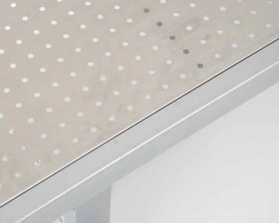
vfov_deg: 12.9
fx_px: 983
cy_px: 79
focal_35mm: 119
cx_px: 51
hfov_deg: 16.0
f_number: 7.1
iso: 320
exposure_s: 1/100
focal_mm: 48
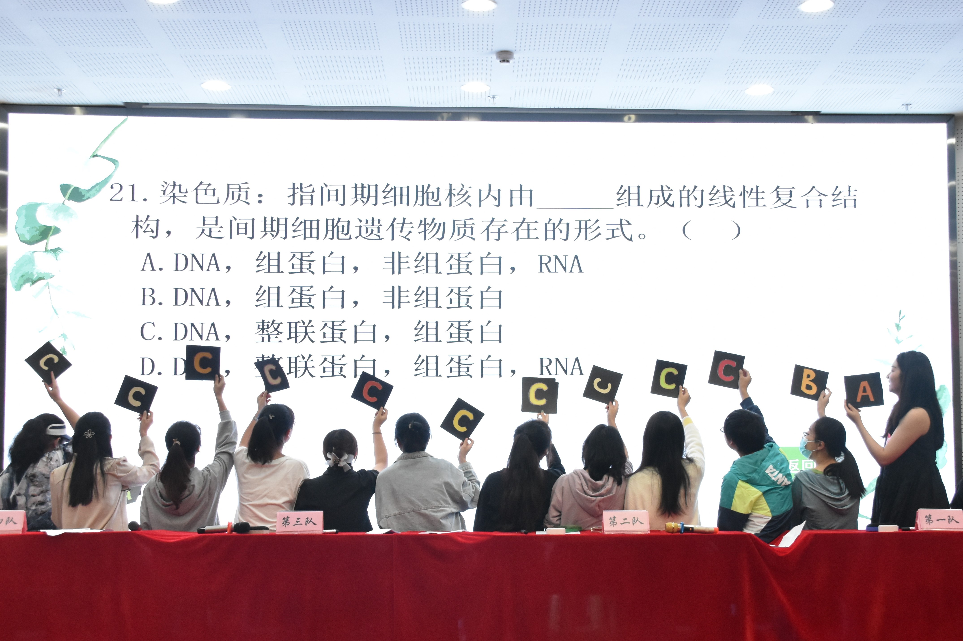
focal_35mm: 44
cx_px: 482
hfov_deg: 45.0
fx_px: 1163
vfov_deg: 30.8
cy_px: 320
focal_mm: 29
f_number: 7.1
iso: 1600
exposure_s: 1/80
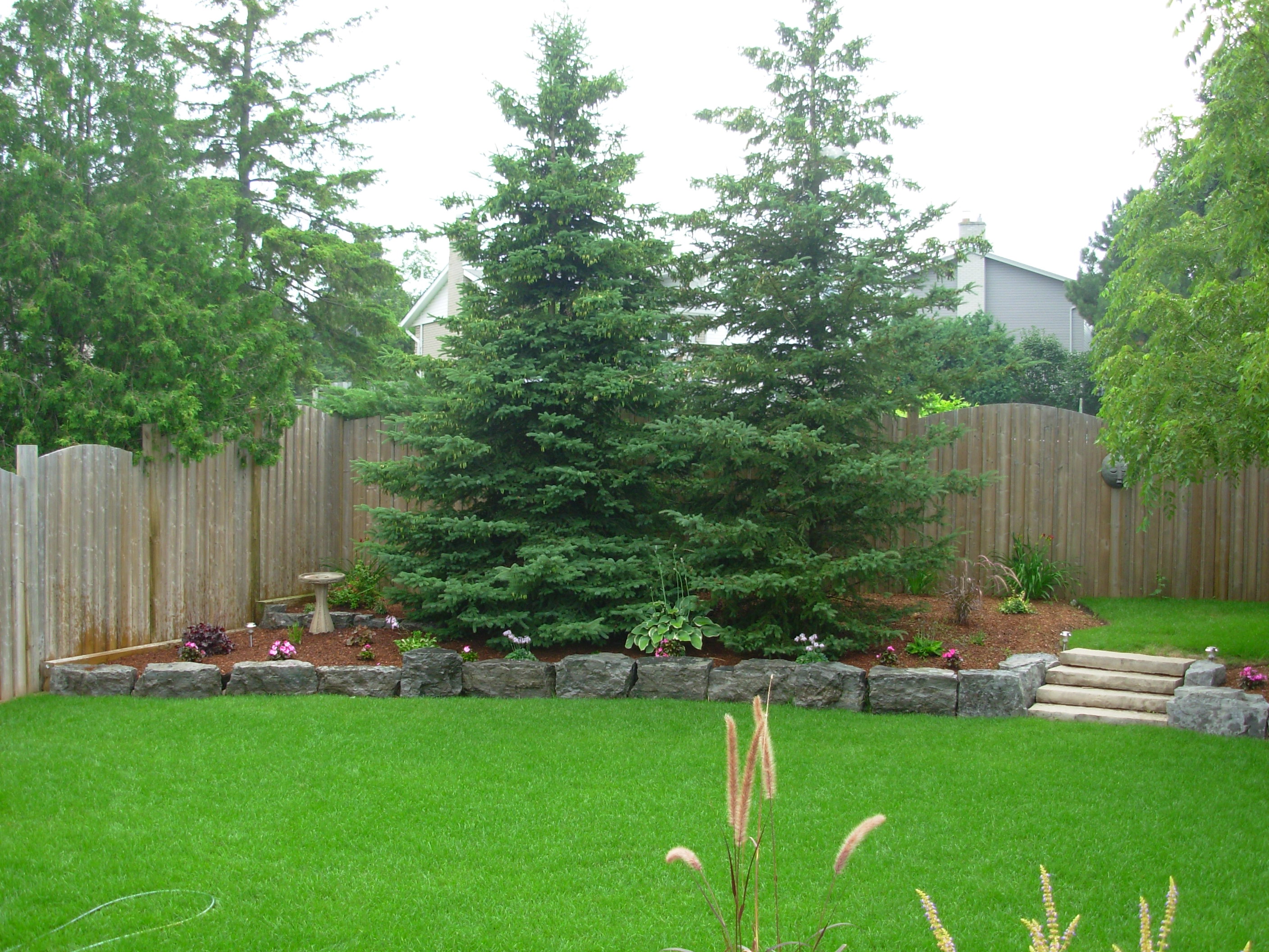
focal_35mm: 38
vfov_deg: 37.7
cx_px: 634
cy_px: 476
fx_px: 1393
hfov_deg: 49.0
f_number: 2.9
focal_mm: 6.3
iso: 50
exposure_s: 1/249
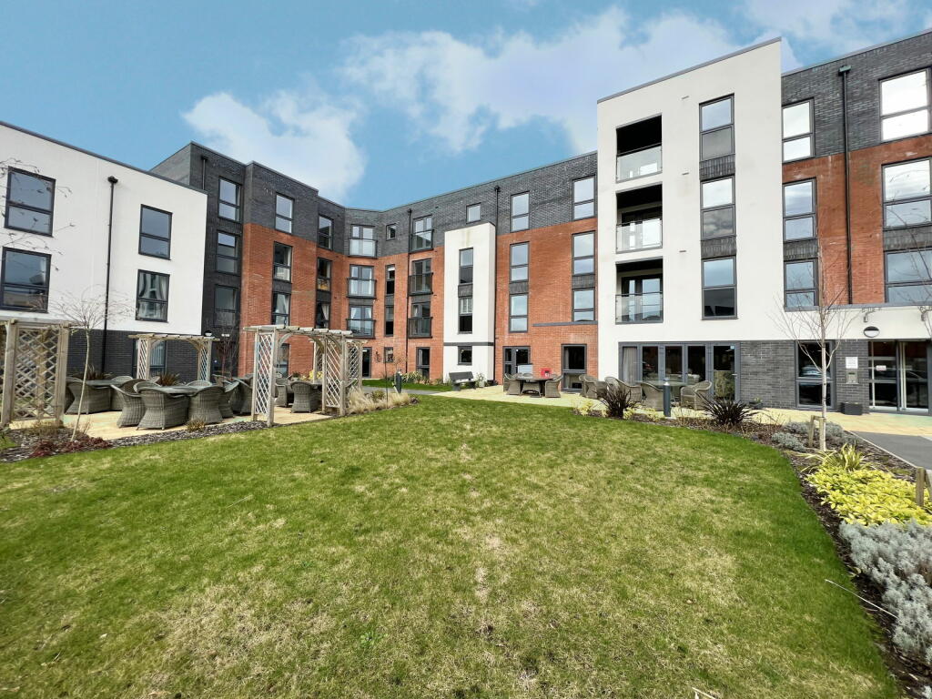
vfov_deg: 89.9
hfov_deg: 106.2
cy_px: 350
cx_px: 466
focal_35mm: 13
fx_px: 350
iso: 32
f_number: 1.8
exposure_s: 1/541
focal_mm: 1.57
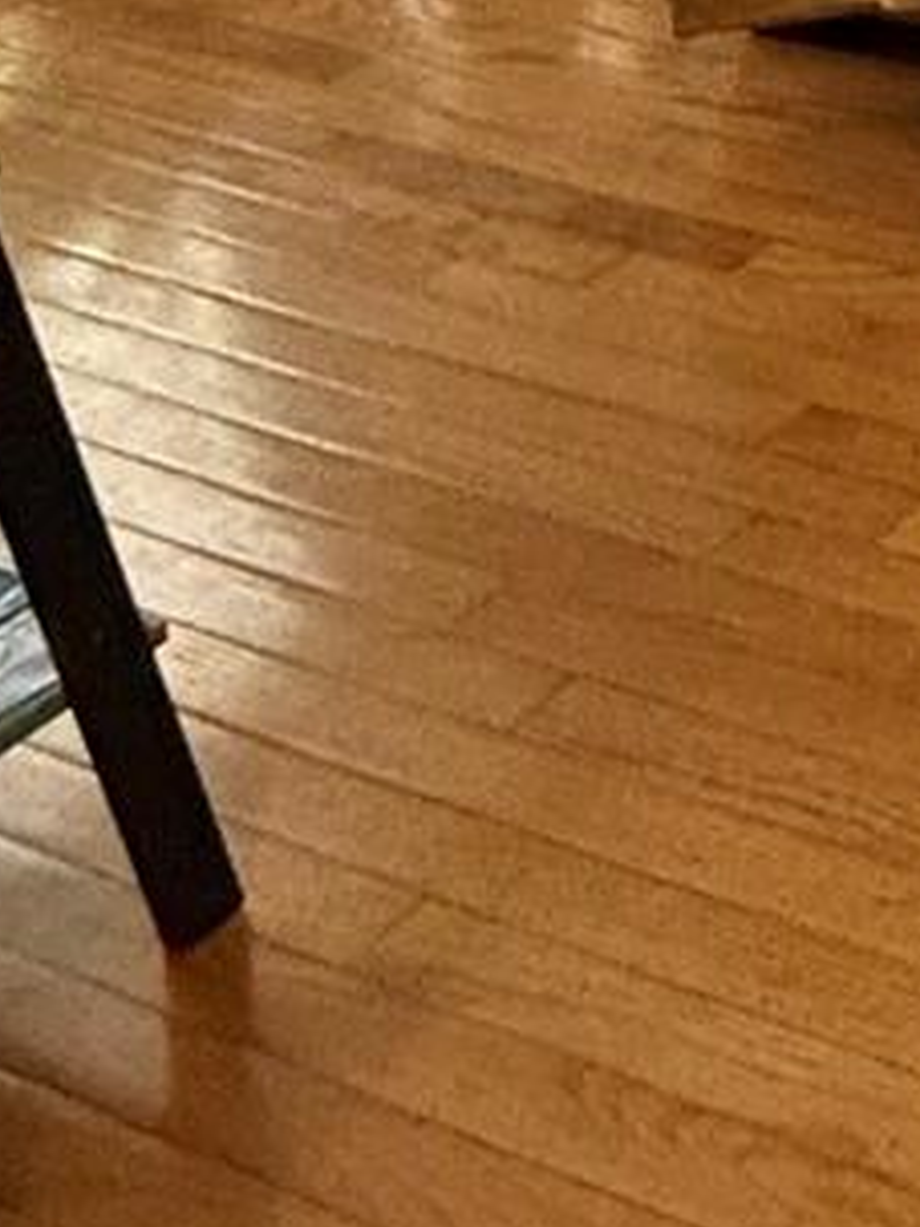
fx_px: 2518
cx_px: 2075
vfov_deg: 22.0
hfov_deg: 14.9
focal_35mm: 71
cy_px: -692
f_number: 2.2
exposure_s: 1/60
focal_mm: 2.22
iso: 320
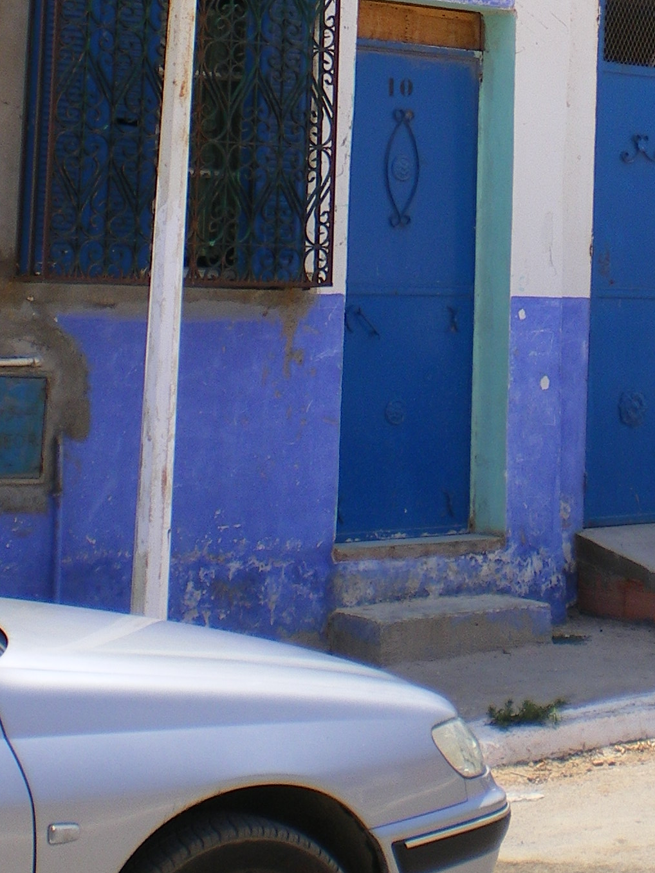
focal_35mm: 86
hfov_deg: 17.1
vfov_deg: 21.9
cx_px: 505
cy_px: 0
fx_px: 2169
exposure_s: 1/250
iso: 64
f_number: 4.6
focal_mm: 6.3
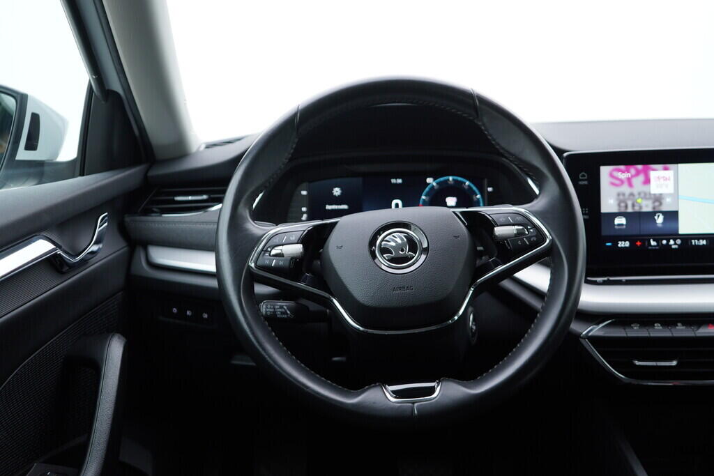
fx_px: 714
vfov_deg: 36.9
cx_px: 357
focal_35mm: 36
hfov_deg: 53.1
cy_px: 238
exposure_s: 1/40
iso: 160
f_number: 2.8
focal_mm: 24
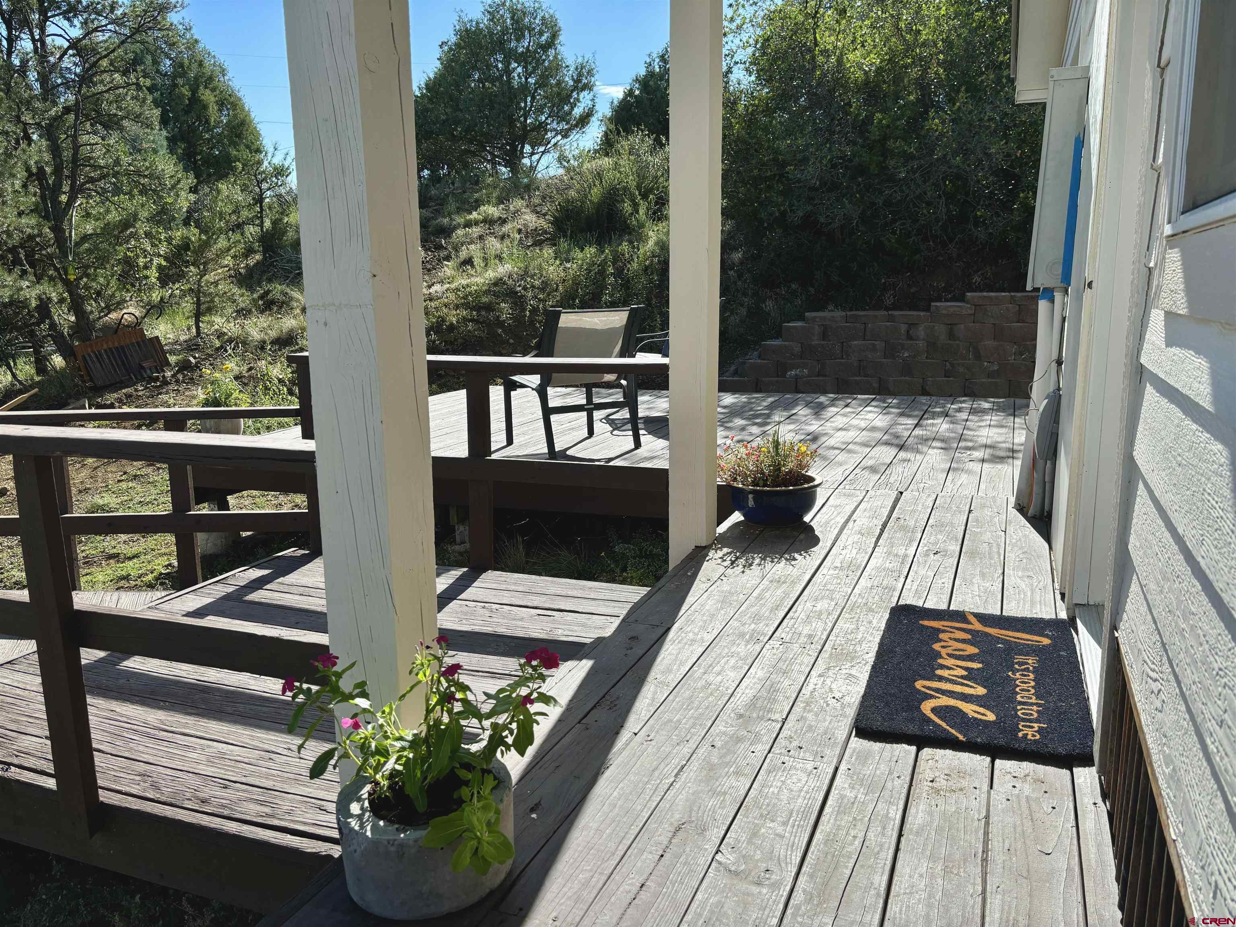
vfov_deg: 53.1
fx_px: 928
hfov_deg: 67.3
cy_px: 464
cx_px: 618
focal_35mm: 26
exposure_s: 1/2778
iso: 50
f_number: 1.6
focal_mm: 5.96
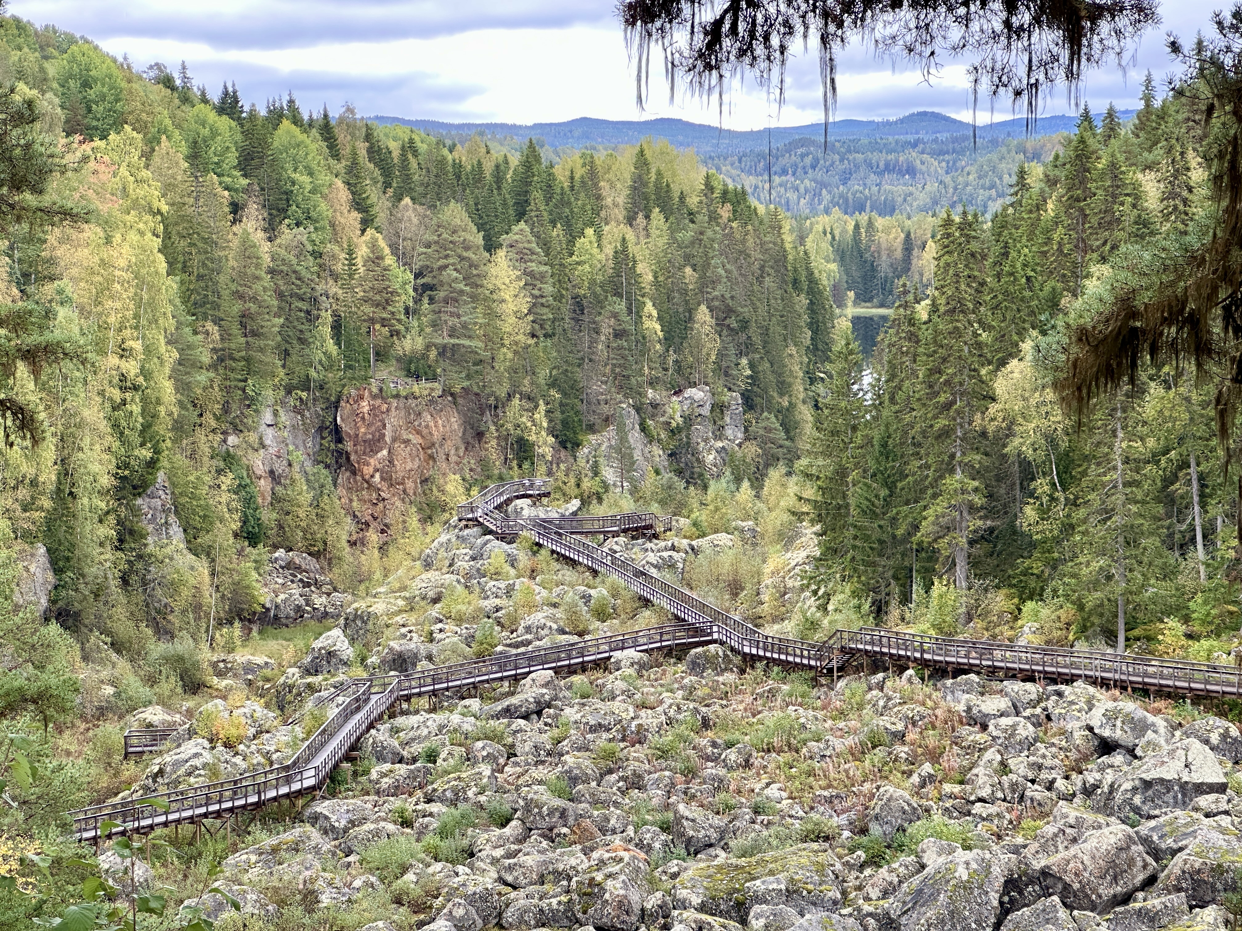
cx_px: 621
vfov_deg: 19.1
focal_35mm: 77
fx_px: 2763
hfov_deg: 25.3
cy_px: 466
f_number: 2.8
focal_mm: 9
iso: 80
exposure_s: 1/99
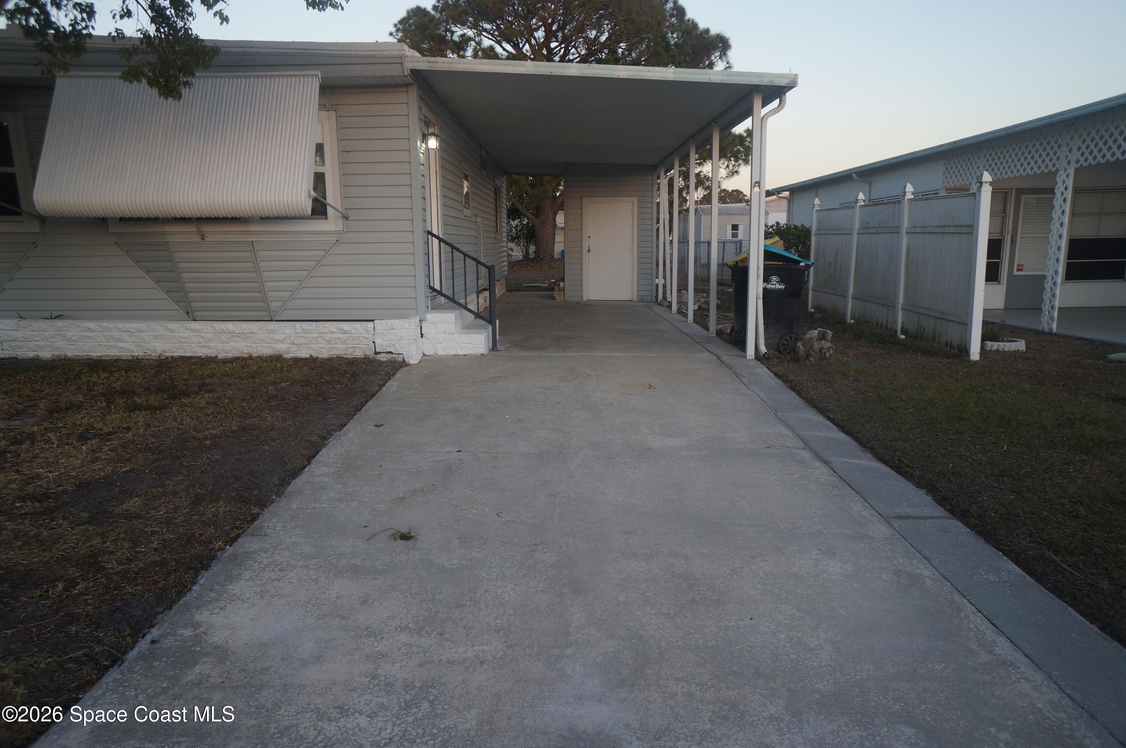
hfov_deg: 73.8
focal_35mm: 24
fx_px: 750
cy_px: 374
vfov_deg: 53.0
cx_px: 563
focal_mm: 16
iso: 200
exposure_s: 1/100
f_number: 4.5
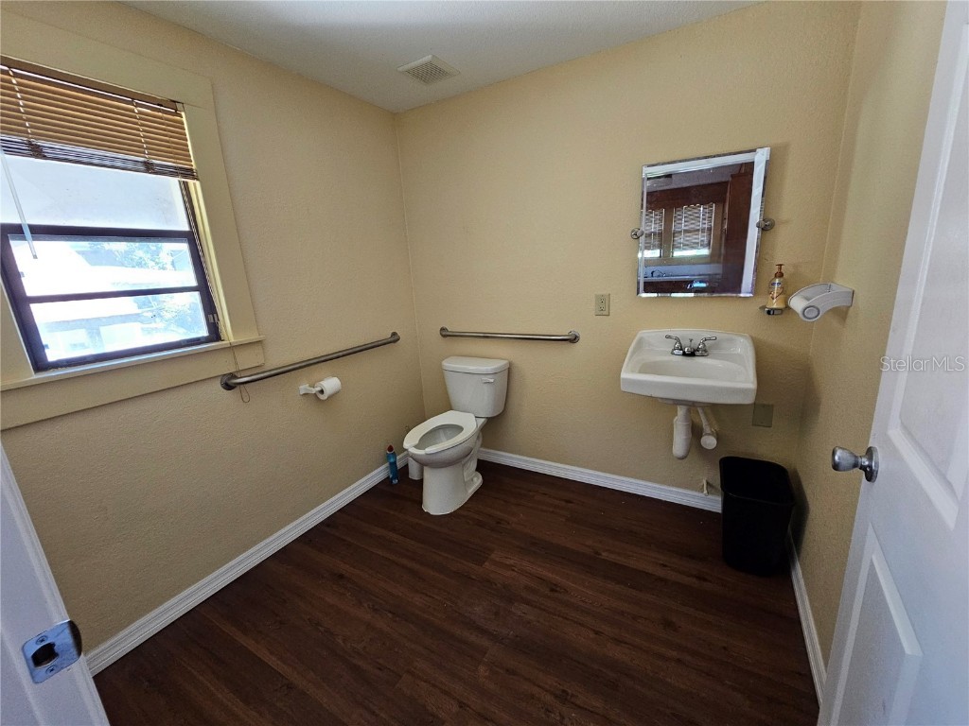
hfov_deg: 106.2
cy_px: 363
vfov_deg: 89.9
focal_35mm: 13
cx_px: 484
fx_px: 364
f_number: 2.2
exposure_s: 1/30
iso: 500
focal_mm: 2.2
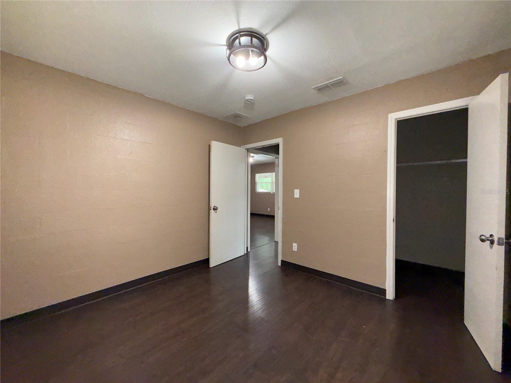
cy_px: 192
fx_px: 207
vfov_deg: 85.7
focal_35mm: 14
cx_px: 256
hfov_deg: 102.1
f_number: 2.2
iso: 640
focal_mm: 2.22
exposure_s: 1/60
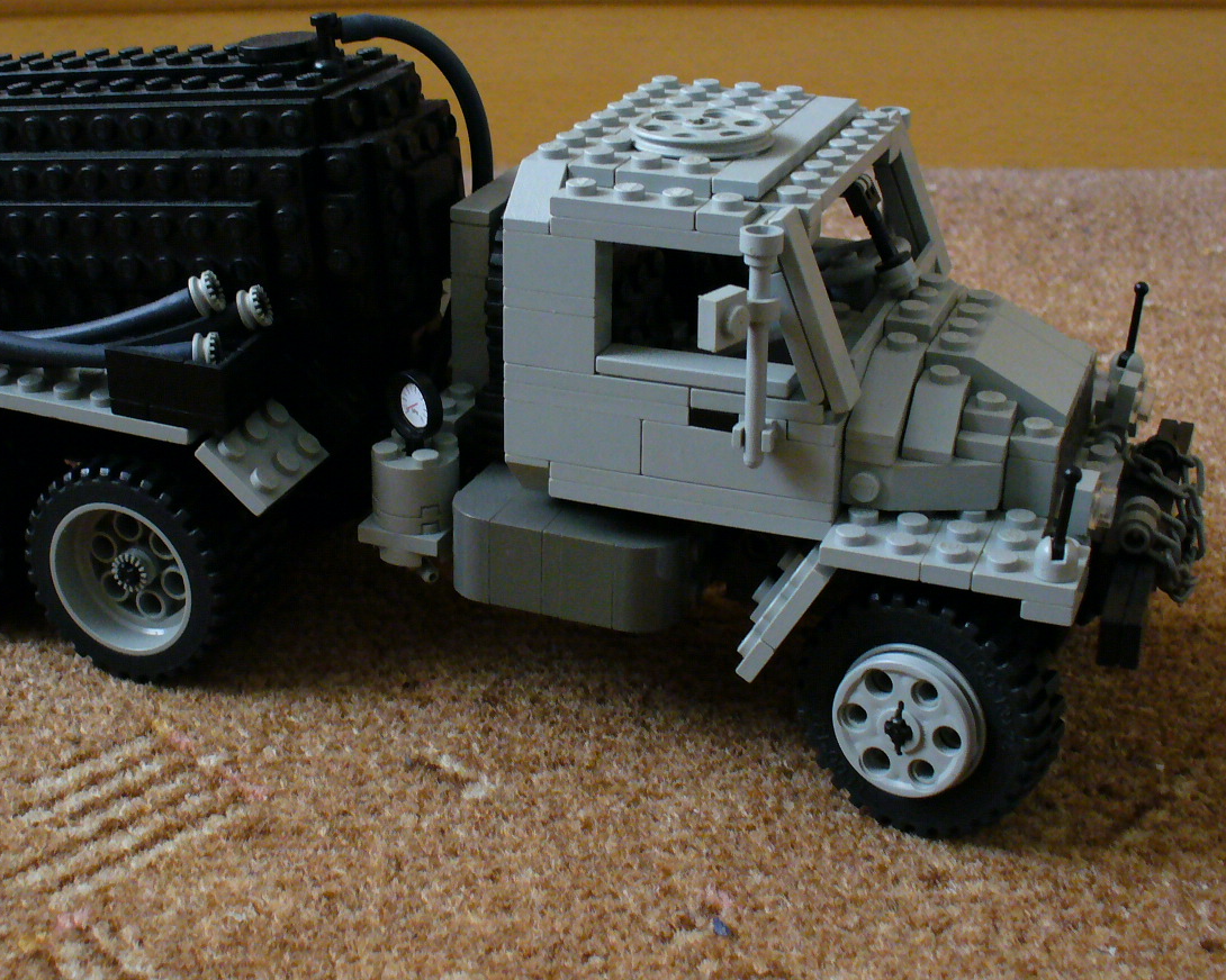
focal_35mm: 53
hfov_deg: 35.3
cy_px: 387
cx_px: 506
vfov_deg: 28.5
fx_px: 1923
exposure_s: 1/30
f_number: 2.8
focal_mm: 6.1
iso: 200
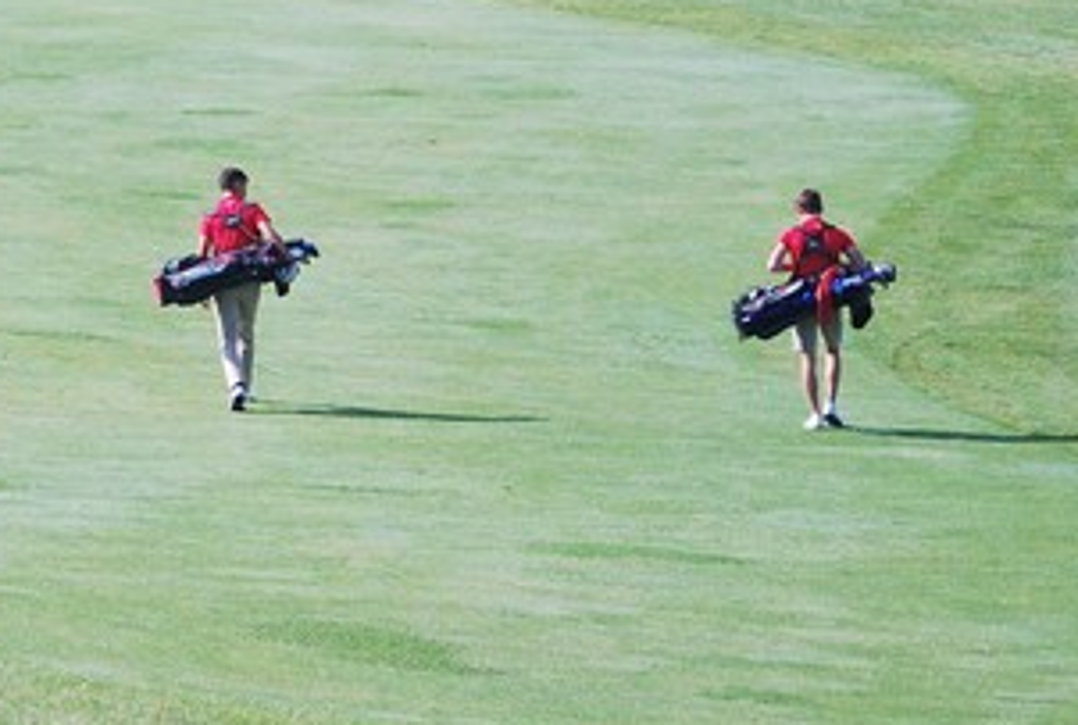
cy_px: 173
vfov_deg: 5.0
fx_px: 8345
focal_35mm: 278
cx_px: -50
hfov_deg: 7.4
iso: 180
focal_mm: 70
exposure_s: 1/1000
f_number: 4
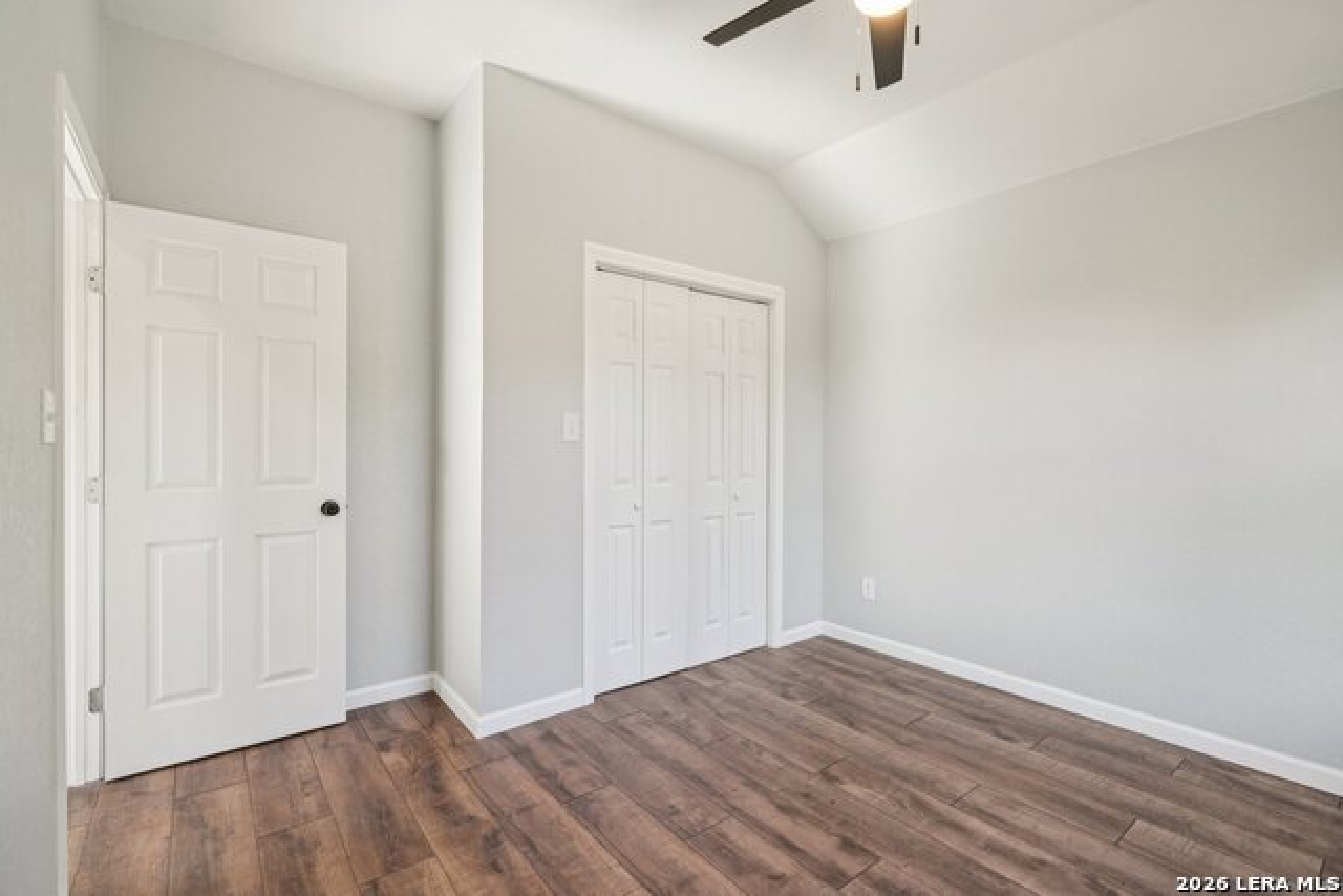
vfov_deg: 73.8
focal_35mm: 16
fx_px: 597
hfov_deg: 96.7
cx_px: 672
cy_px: 448
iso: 400
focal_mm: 16
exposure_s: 1/30
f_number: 8
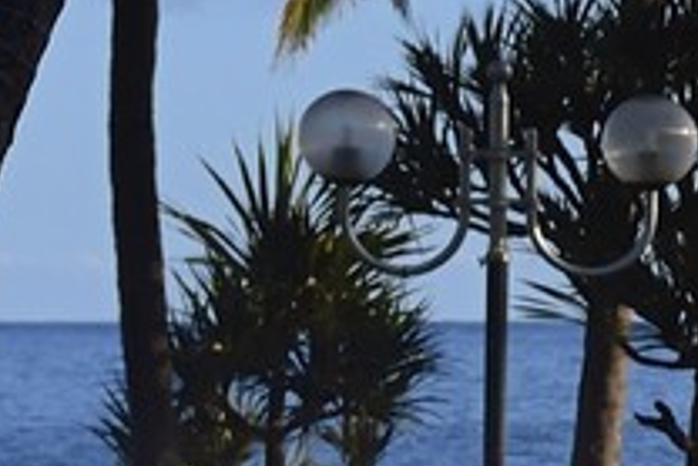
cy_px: 154
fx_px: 9235
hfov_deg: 4.1
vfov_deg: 2.9
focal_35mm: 476
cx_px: 2594
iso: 200
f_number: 9
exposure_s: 1/400
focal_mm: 62
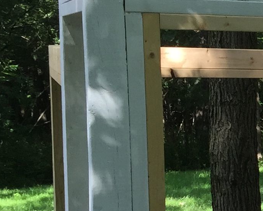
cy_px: 193
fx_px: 1051
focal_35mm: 135
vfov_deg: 11.4
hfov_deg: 12.3
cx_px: 556
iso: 32
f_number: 2.2
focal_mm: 4.15
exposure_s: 1/439
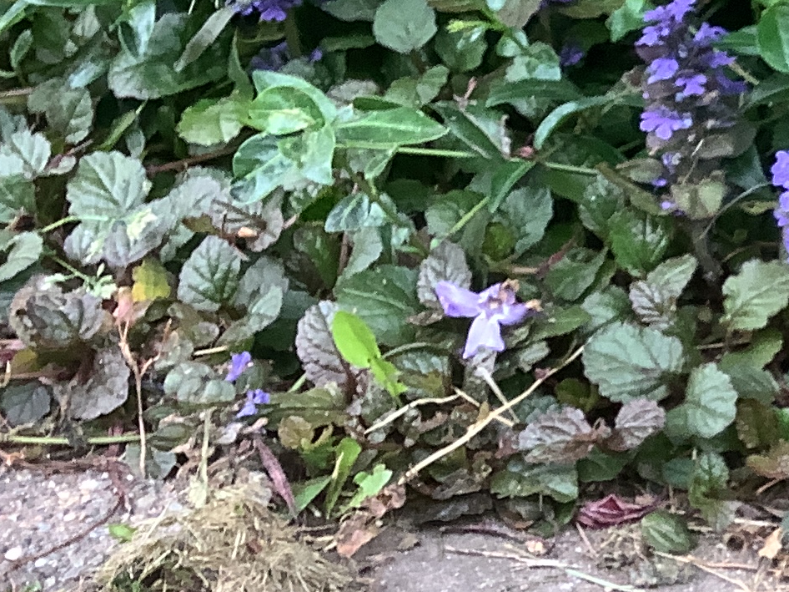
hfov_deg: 16.6
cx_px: 1216
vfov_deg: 13.8
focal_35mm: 107
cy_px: 232
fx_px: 2438
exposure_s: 1/60
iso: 80
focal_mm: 3.3
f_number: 2.4
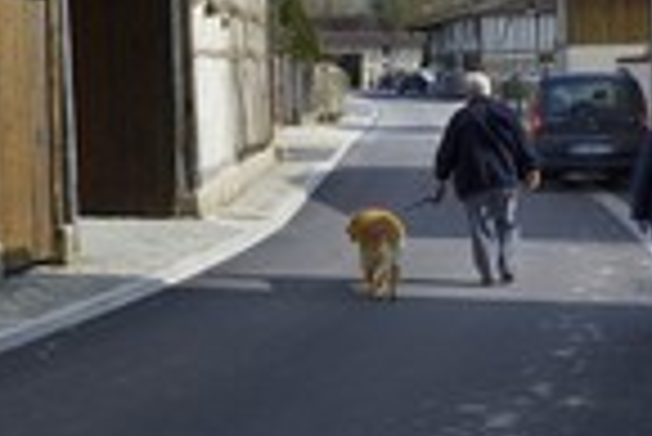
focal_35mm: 78
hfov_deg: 24.1
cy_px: 40
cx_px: -81
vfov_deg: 17.3
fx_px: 1414
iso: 200
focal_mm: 27
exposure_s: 1/320
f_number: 10
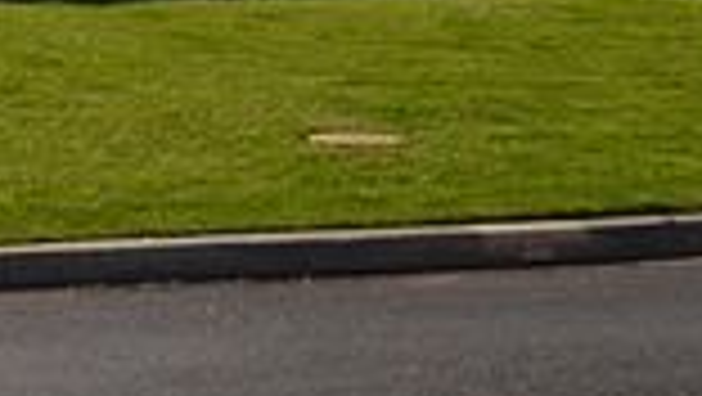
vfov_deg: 7.2
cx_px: 436
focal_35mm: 166
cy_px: -272
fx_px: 3084
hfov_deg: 13.0
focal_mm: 35
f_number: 13
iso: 100
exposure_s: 1/200
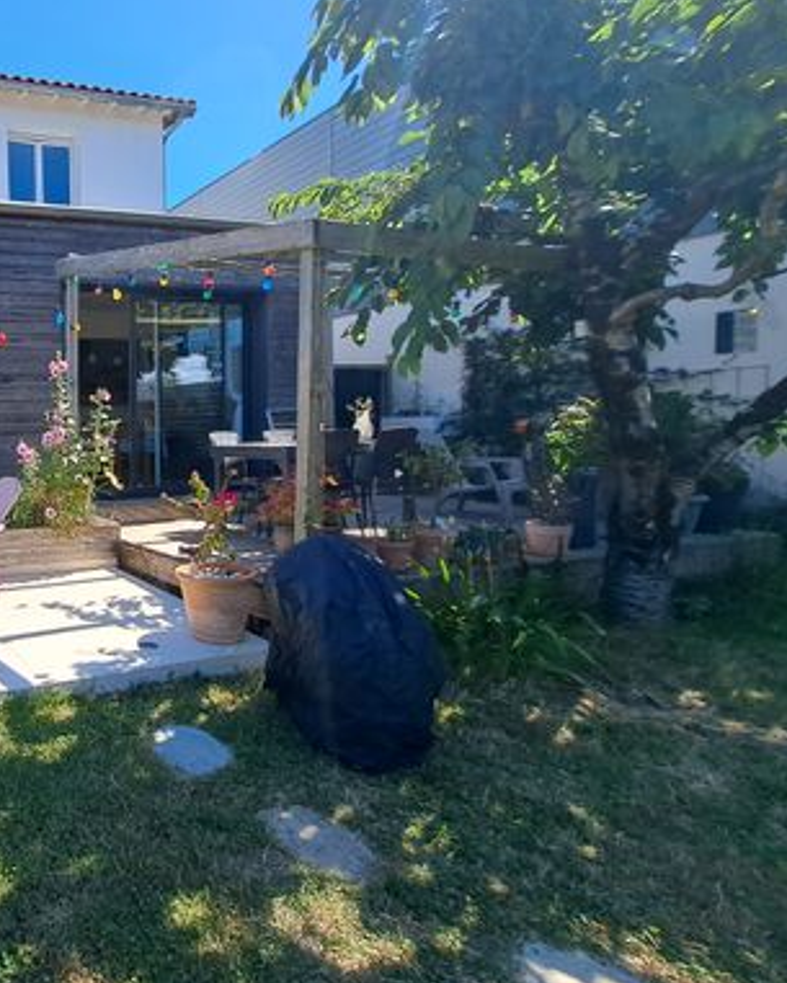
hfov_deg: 54.8
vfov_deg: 80.3
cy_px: 477
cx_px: 21
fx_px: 582
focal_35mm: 20
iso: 50
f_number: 2.2
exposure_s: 1/977
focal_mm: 1.74
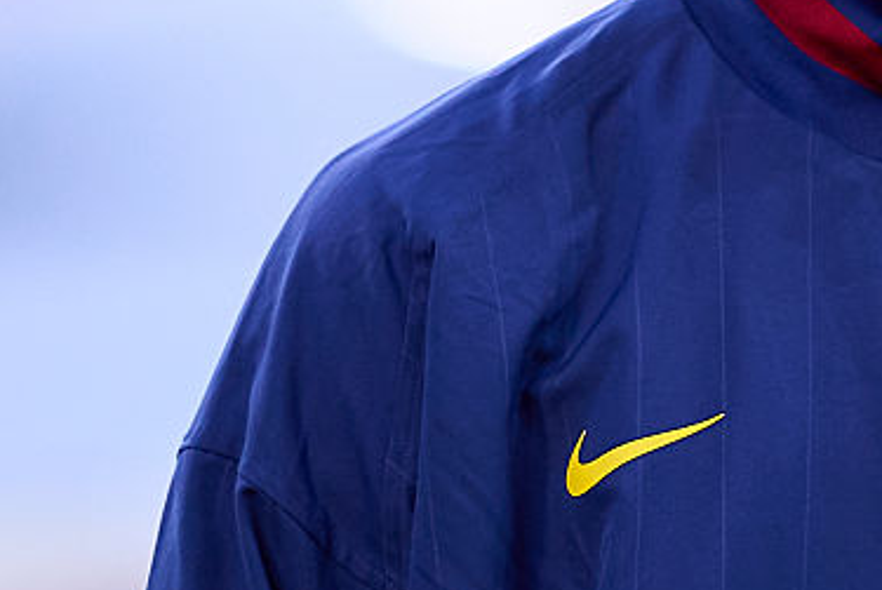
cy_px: -187
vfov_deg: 0.8
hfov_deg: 1.3
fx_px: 40202
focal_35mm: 1639
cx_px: 901
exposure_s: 1/2500
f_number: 2.8
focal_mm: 400
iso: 2000
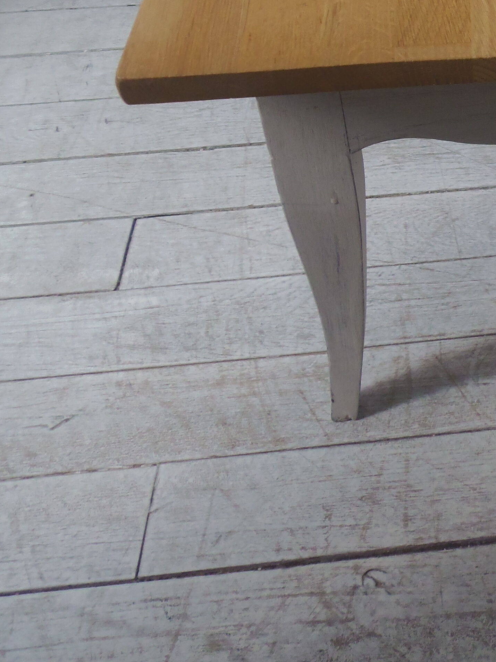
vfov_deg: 33.6
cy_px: 59
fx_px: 1032
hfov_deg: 25.3
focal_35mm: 54
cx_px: 527
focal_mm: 4.3
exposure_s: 1/30
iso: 100
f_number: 2.9
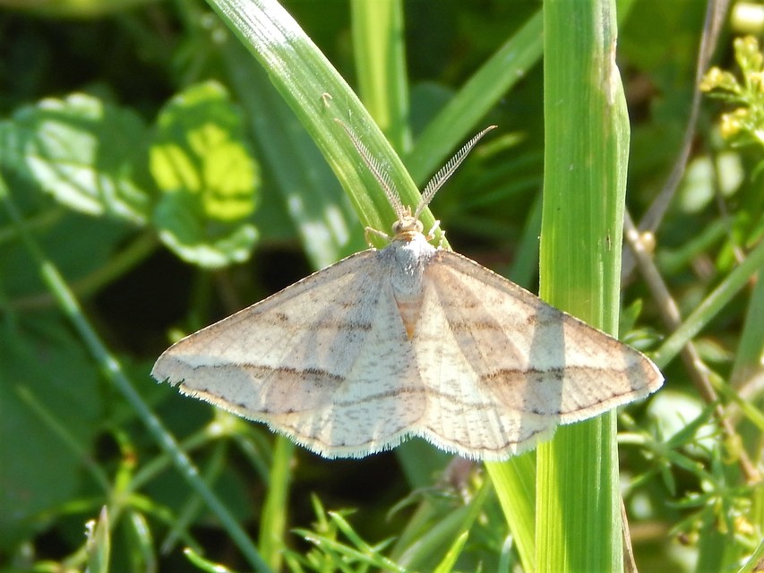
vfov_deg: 8.2
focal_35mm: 182
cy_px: 286
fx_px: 4017
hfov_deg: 10.9
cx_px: 382
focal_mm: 32.8
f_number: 5.3
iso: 125
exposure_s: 1/160
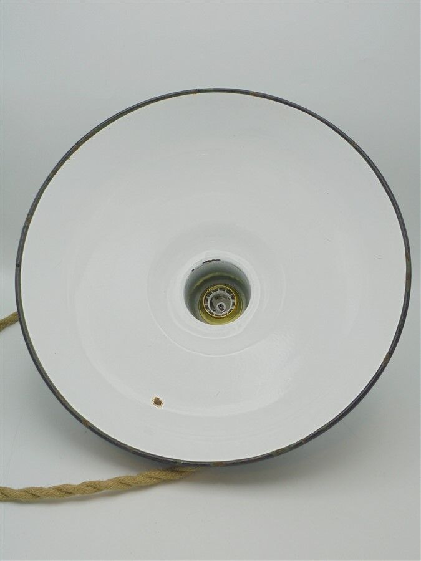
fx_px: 551
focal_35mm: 34
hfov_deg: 41.8
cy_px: 280
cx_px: 210
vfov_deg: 54.0
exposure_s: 1/60
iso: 100
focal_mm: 6.1
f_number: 4
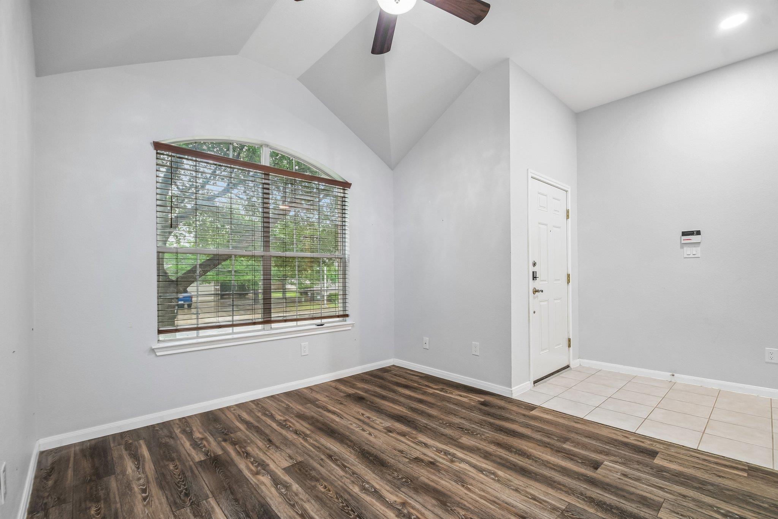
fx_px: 324
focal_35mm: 15
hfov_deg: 100.4
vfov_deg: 77.3
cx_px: 389
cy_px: 260
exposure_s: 1/4
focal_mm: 10
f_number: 8
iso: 400
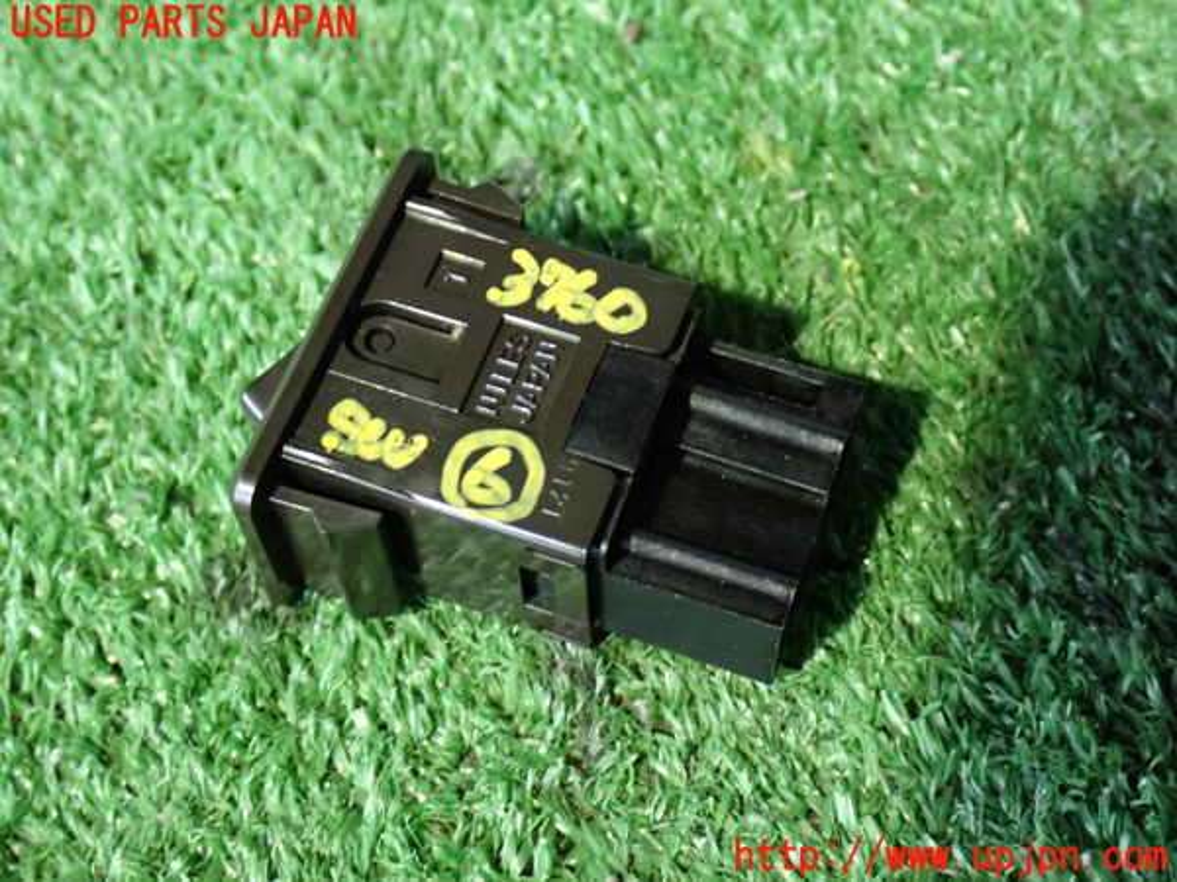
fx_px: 1836
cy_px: 441
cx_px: 588
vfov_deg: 27.0
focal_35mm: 54
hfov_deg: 35.5
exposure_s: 1/13
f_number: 3.3
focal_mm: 9.65
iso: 800
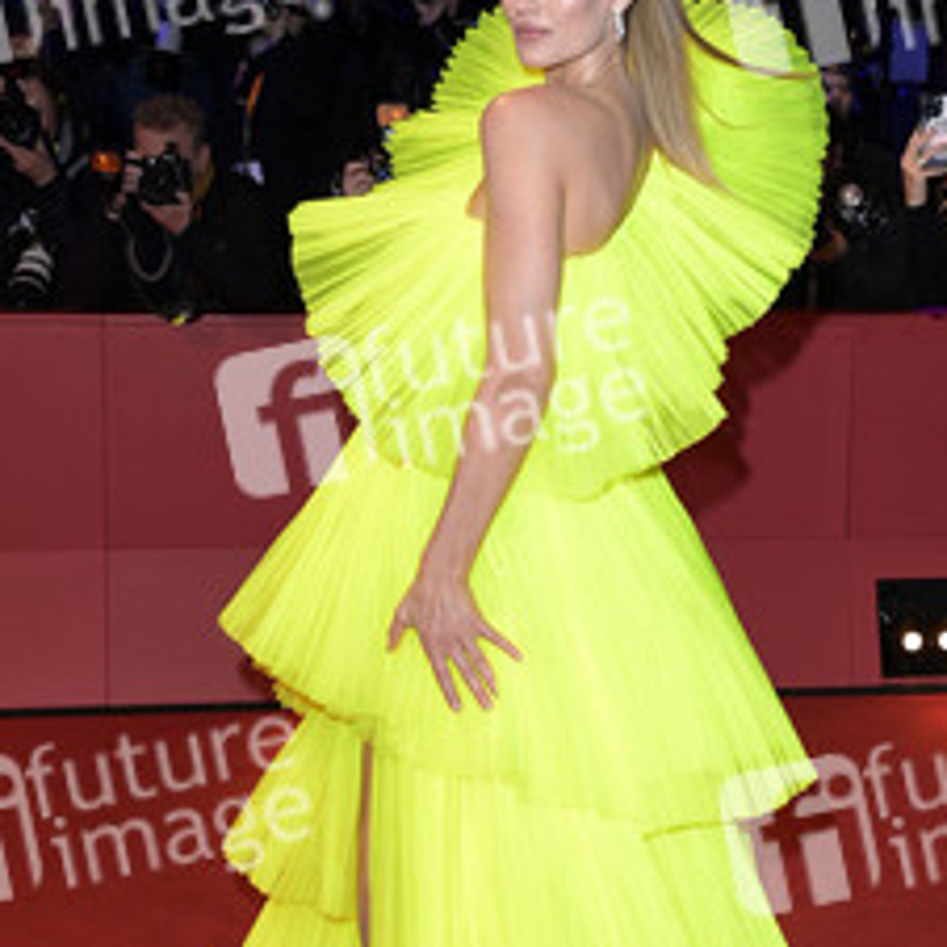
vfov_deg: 27.2
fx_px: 1950
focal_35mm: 63
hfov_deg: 27.3
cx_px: 553
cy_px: 608
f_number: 5
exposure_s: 1/200
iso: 800
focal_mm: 42
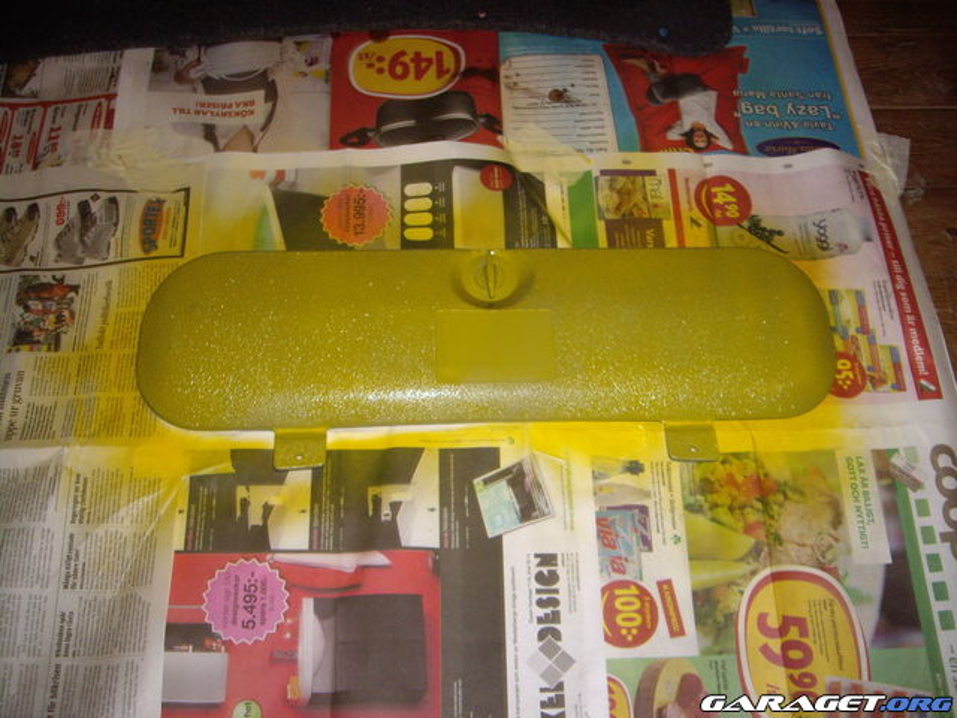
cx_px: 478
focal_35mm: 38
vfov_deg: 37.7
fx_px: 1051
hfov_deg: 49.0
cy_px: 359
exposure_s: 1/40
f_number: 2.7
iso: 200
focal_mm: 6.2
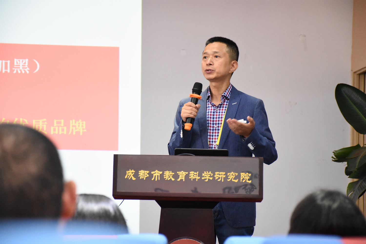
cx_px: 183
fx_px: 1372
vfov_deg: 10.2
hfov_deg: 15.2
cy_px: 122
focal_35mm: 135
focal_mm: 90
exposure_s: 1/160
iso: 6400
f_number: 5.3
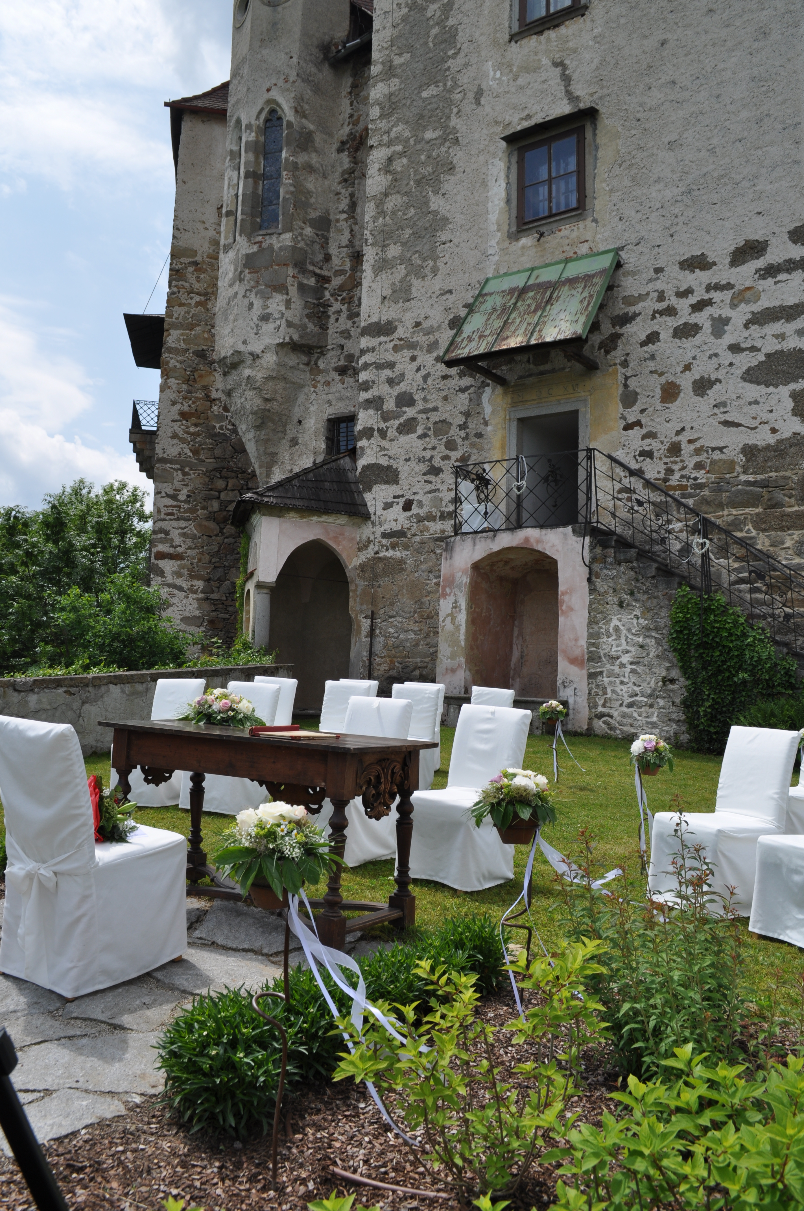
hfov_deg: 47.8
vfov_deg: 67.4
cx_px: 402
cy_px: 606
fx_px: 907
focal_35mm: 27
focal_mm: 18
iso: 200
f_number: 10
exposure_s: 1/400
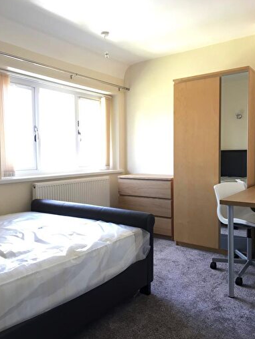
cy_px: 167
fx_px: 295
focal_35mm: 30
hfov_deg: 46.8
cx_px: 126
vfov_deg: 60.0
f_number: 2.2
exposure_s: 1/33
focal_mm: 4.15
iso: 80
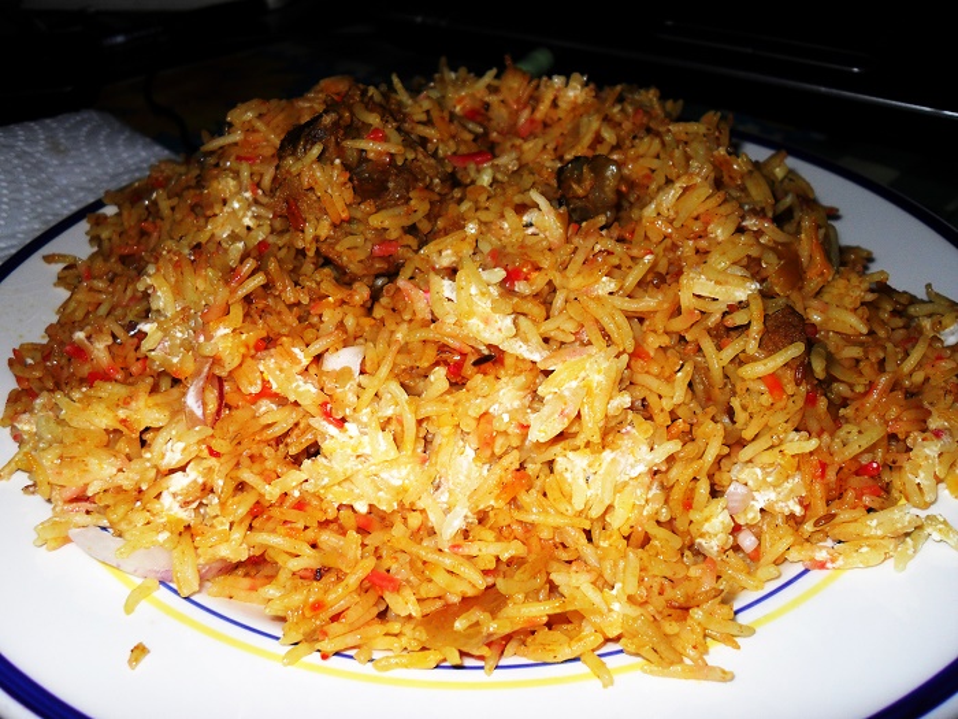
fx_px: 969
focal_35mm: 35
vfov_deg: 40.7
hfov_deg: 52.6
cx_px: 479
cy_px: 360
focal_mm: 6.2
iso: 100
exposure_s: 1/45
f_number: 8.9
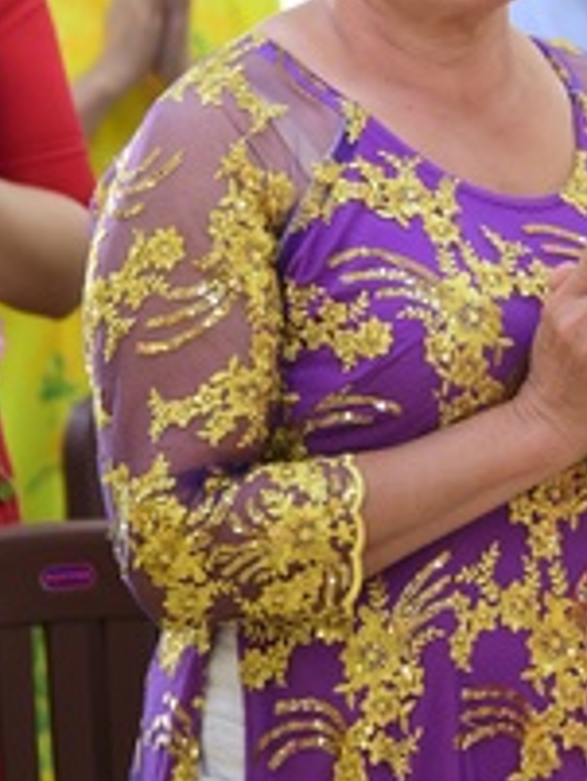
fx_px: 7386
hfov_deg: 4.5
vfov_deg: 6.0
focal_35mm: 327
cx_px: 482
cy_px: -128
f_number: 4
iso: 1250
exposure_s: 1/50
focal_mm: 105
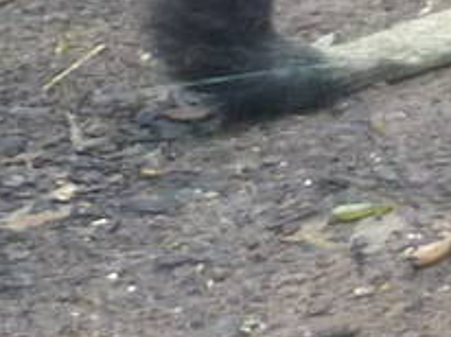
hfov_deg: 6.7
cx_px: 1646
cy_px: -247
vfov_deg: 5.9
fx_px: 3240
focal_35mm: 249
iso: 200
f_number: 3.5
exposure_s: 1/30
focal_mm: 5.3
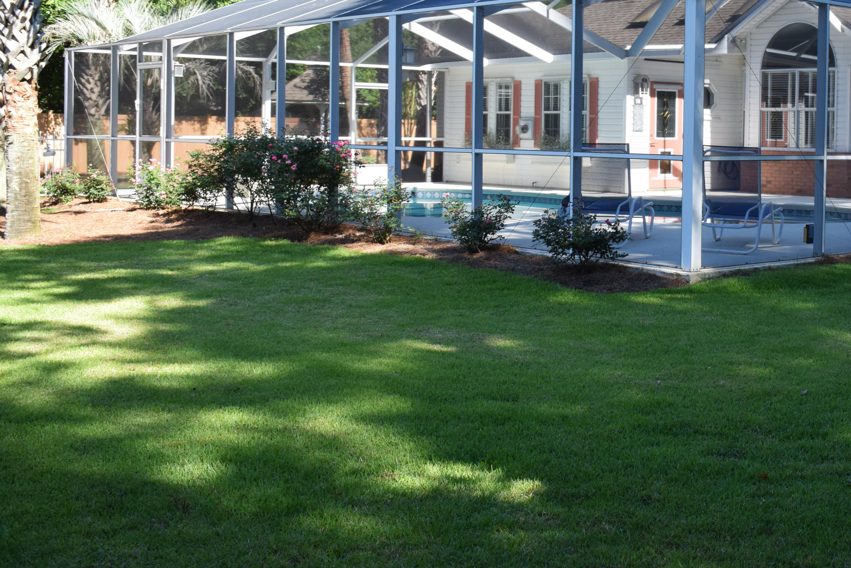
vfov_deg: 26.7
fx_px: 1182
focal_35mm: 50
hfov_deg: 38.0
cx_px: 694
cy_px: 143
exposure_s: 1/250
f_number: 8
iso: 400
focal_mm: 20
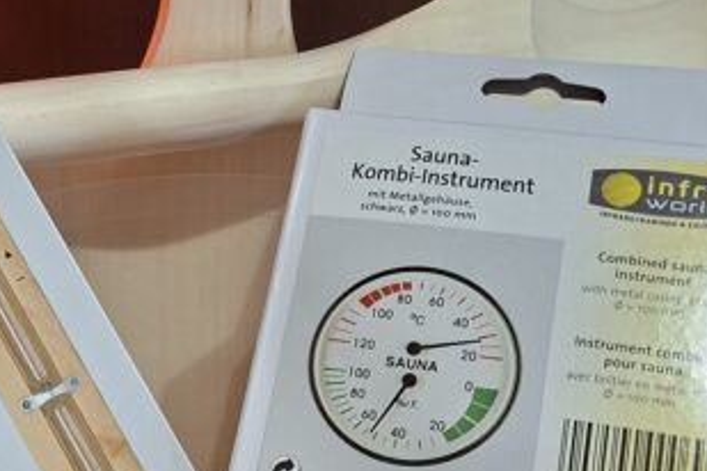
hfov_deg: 31.7
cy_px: 304
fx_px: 1218
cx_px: 165
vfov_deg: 21.8
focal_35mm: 62
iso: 250
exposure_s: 1/50
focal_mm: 5.54
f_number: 1.8
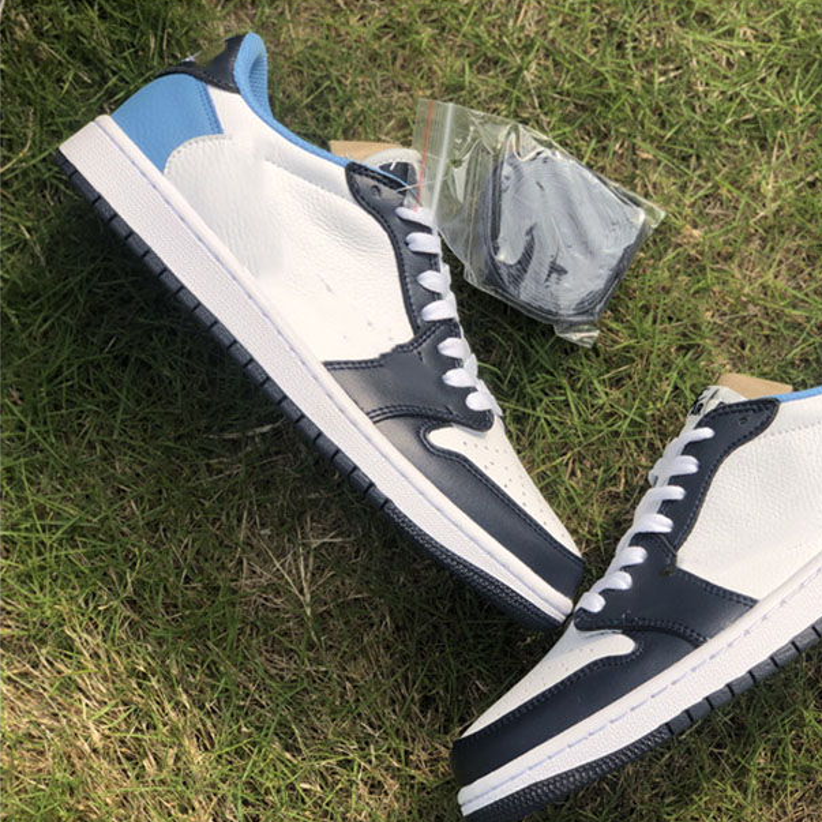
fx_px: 1666
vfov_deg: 27.7
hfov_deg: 27.5
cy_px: 412
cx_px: 553
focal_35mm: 62
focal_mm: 6
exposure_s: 1/1116
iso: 16
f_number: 2.4
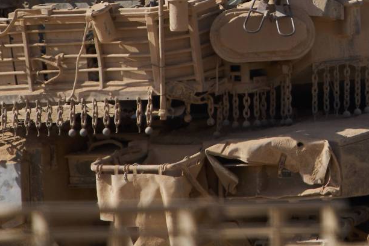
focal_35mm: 1960
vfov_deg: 0.7
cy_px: -43
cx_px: 407
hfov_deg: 1.1
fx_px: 20088
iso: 500
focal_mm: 600
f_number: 6.3
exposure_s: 1/2500
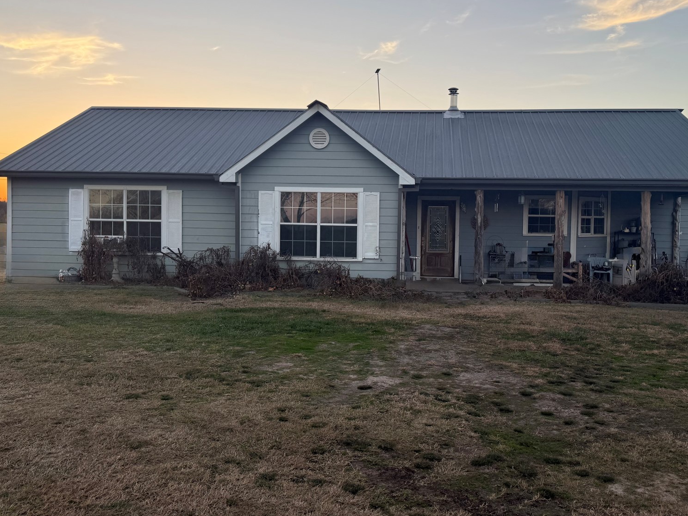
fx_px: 616
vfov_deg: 45.4
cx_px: 377
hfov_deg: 58.2
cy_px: 240
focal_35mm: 31
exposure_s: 1/580
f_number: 1.78
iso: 80
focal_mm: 6.76
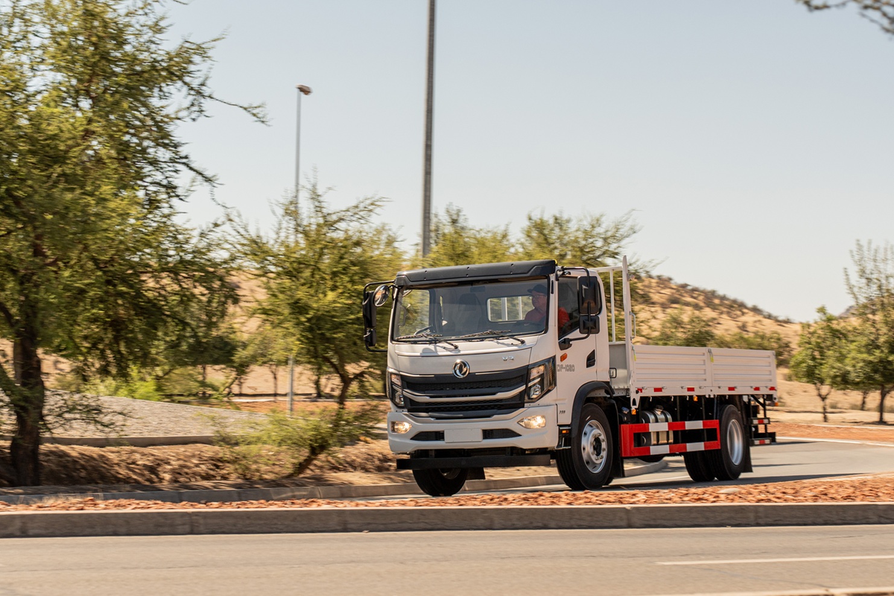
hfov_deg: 24.2
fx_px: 2086
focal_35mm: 84
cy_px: 298
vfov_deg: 16.3
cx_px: 447
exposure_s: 1/60
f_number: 4.5
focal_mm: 56
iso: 160
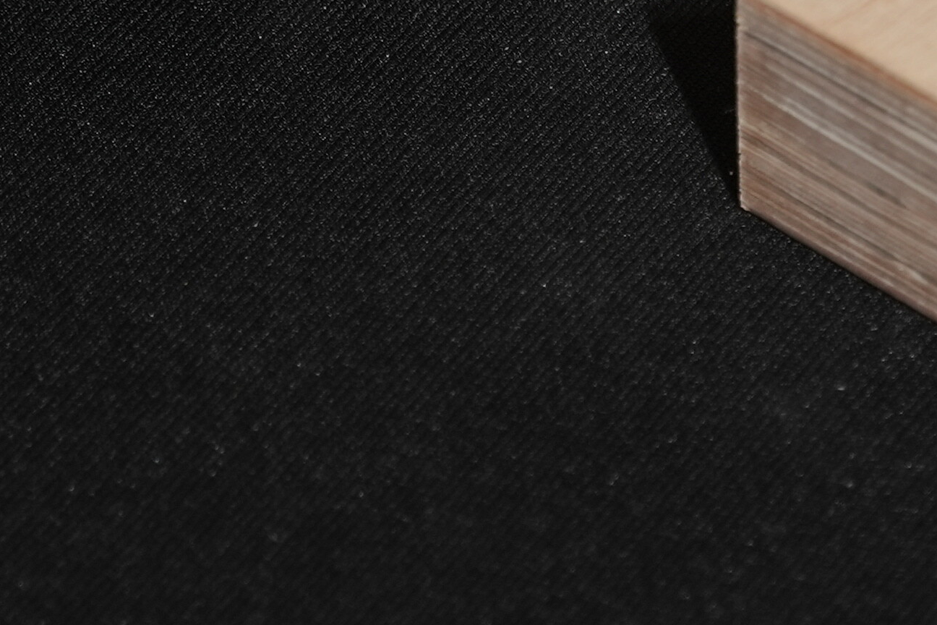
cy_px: -331
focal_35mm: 320
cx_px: 1066
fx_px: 8328
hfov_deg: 6.4
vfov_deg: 4.3
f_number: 2.8
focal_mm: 60
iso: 200
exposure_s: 1/125
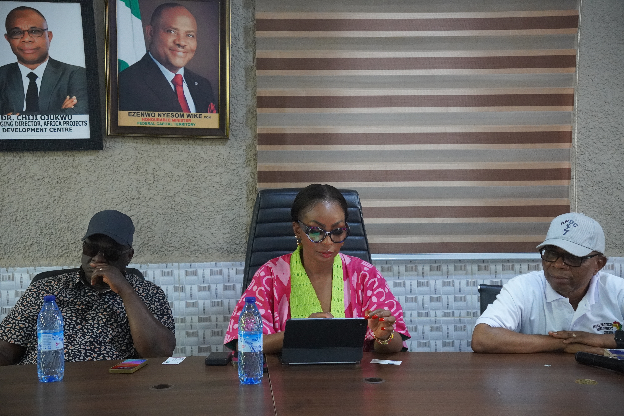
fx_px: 1141
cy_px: 208
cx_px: 312
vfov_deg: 20.7
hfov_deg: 30.6
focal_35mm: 66
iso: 3200
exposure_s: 1/160
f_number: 4
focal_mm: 43.9
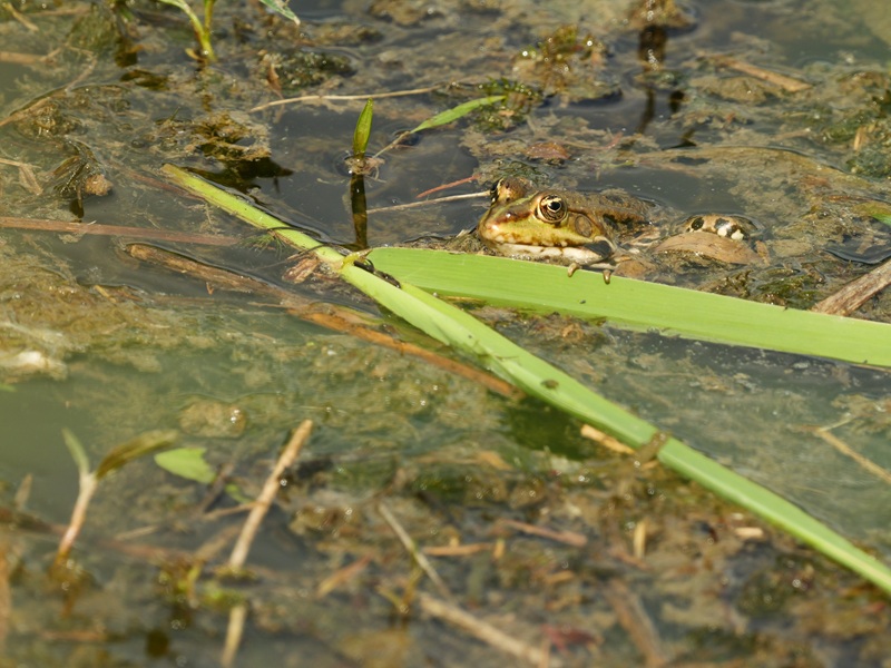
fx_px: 25740
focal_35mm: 1000
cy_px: 334
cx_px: 446
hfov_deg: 2.0
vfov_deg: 1.5
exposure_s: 1/640
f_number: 8
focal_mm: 500
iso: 400
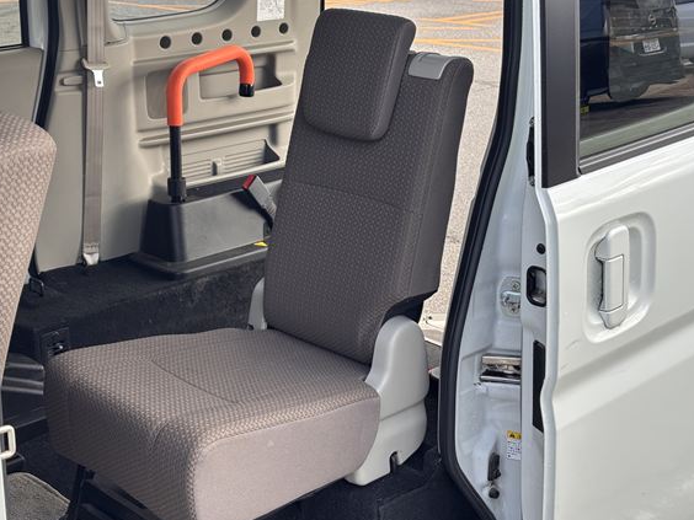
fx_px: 1183
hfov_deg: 32.7
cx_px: 315
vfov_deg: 24.8
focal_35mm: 59
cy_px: 234
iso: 32
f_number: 1.6
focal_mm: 5.96
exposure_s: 1/187
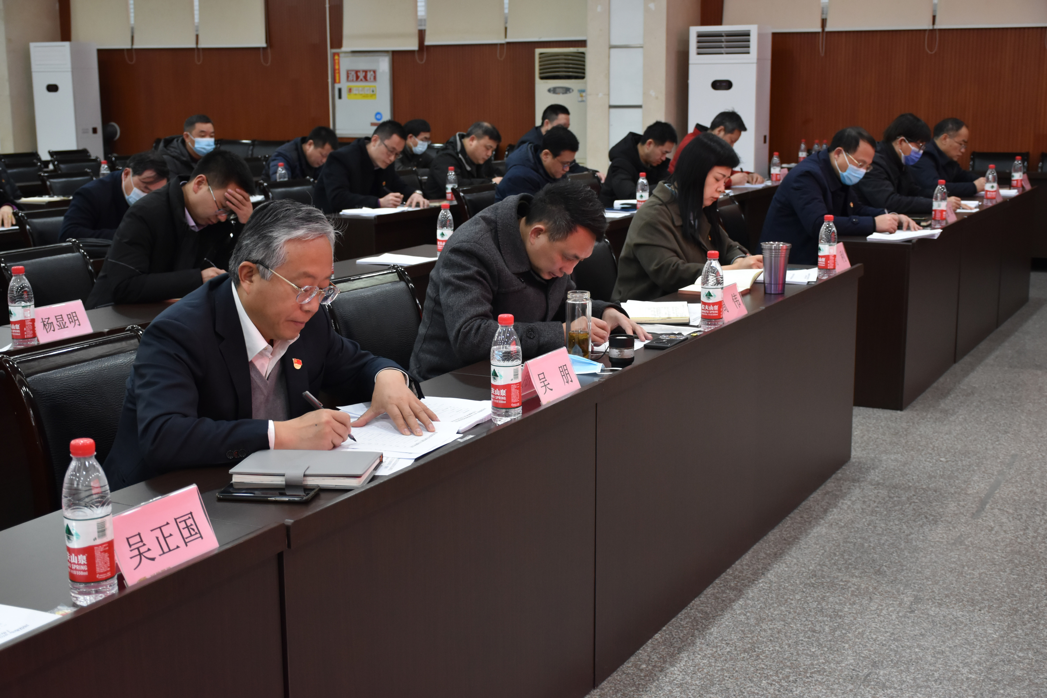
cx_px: 524
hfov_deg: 41.1
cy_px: 349
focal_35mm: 48
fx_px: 1396
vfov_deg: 28.1
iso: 1100
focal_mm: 32
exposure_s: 1/60
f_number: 4
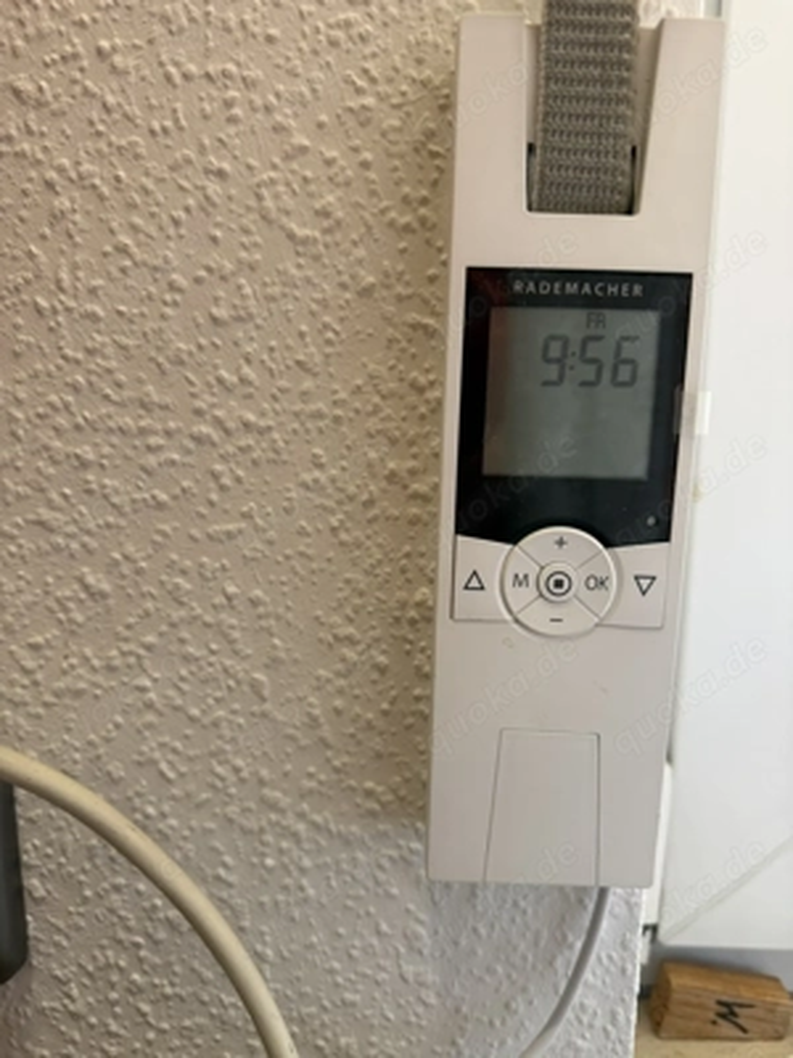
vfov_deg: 71.6
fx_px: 733
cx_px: 396
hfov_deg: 56.8
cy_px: 529
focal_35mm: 24
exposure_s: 1/50
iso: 125
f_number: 1.78
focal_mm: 6.76
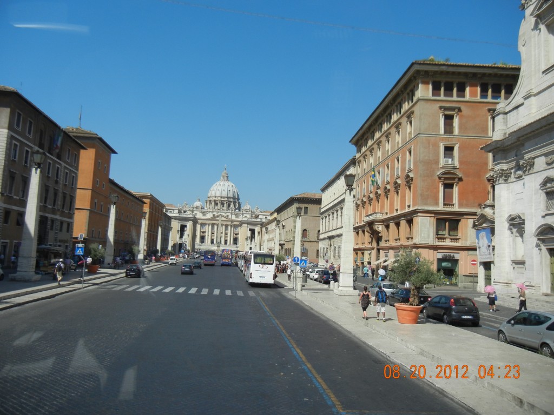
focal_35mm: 30
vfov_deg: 46.8
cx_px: 277
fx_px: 480
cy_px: 208
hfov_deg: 60.0
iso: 160
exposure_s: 1/446
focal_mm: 5.4
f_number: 7
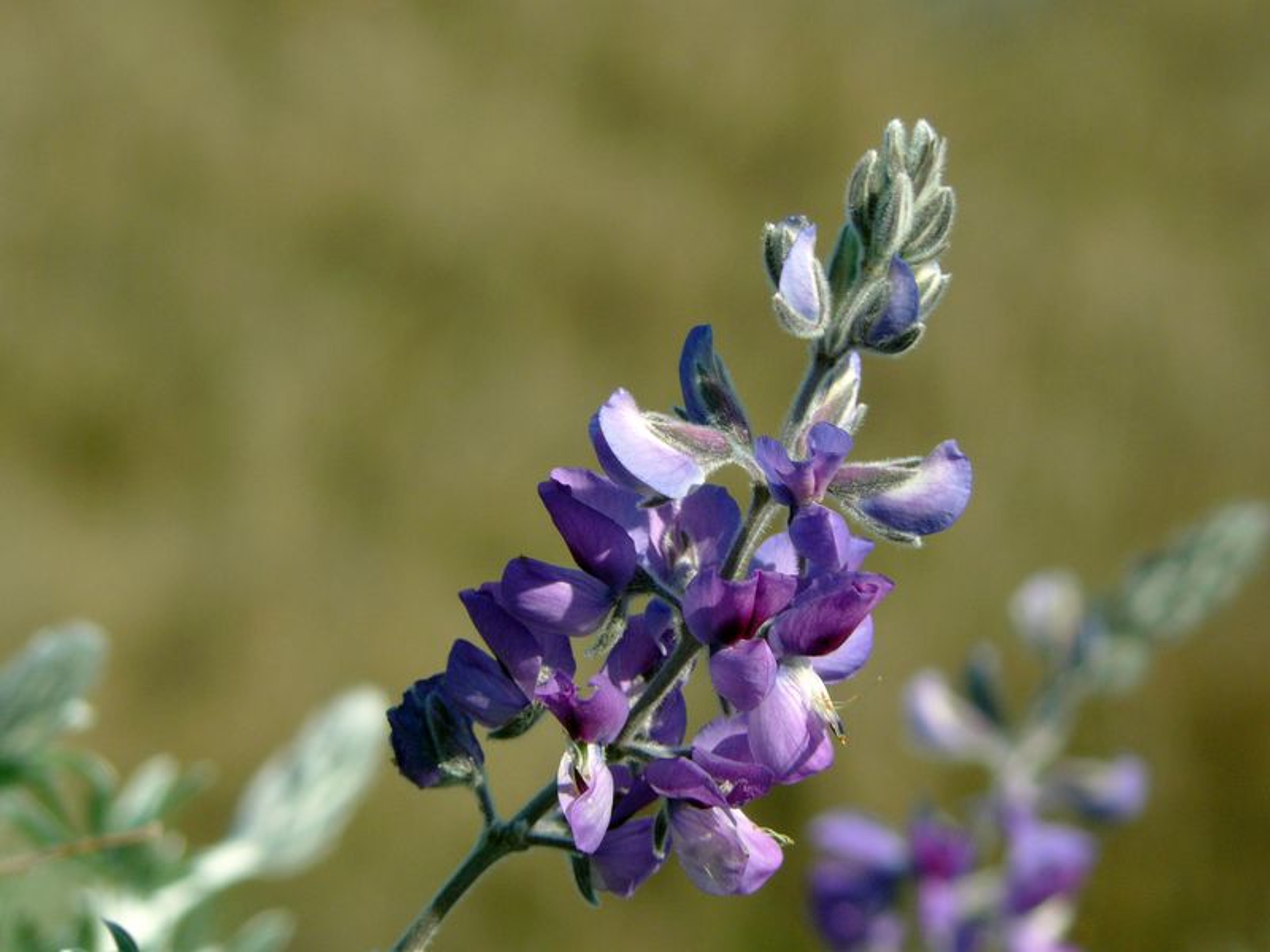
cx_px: 635
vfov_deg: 3.4
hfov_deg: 4.6
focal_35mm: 432
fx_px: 15849
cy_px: 476
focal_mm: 72
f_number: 6.3
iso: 100
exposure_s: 1/400
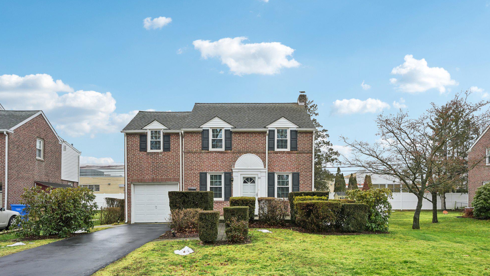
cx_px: 249
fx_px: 319
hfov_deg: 75.1
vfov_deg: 46.5
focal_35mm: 25
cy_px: 165
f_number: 8
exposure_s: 1/25
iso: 125
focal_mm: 22.5
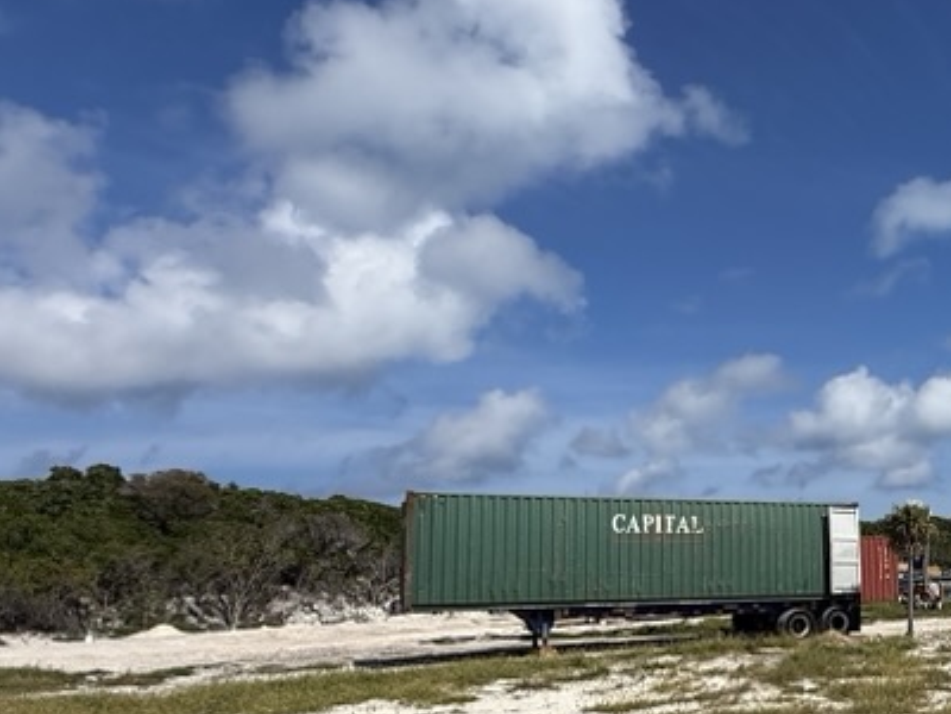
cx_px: 918
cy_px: 493
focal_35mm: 35
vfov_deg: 40.1
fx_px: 962
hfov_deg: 45.6
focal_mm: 2.22
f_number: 2.2
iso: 64
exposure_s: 1/6803
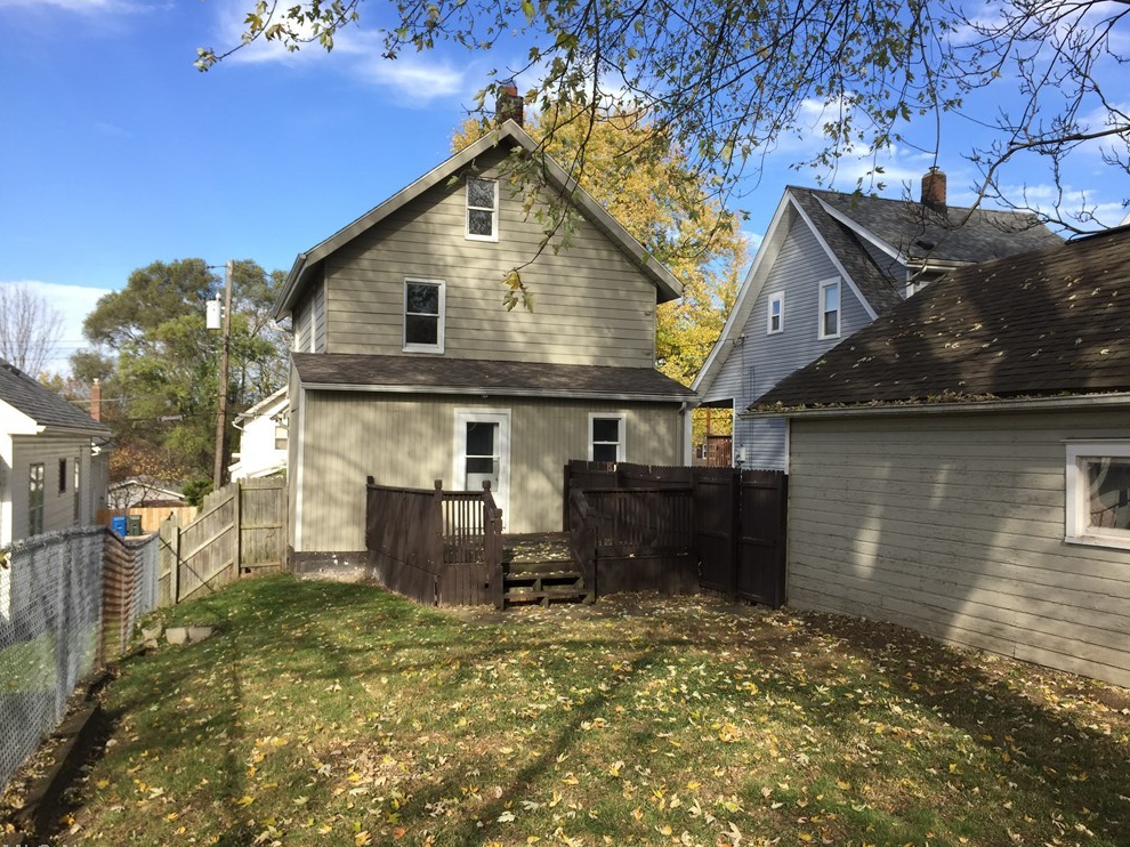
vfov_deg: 46.8
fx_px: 979
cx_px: 580
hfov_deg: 60.0
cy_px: 435
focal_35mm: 30
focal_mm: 4.15
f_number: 2.2
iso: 32
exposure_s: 1/775
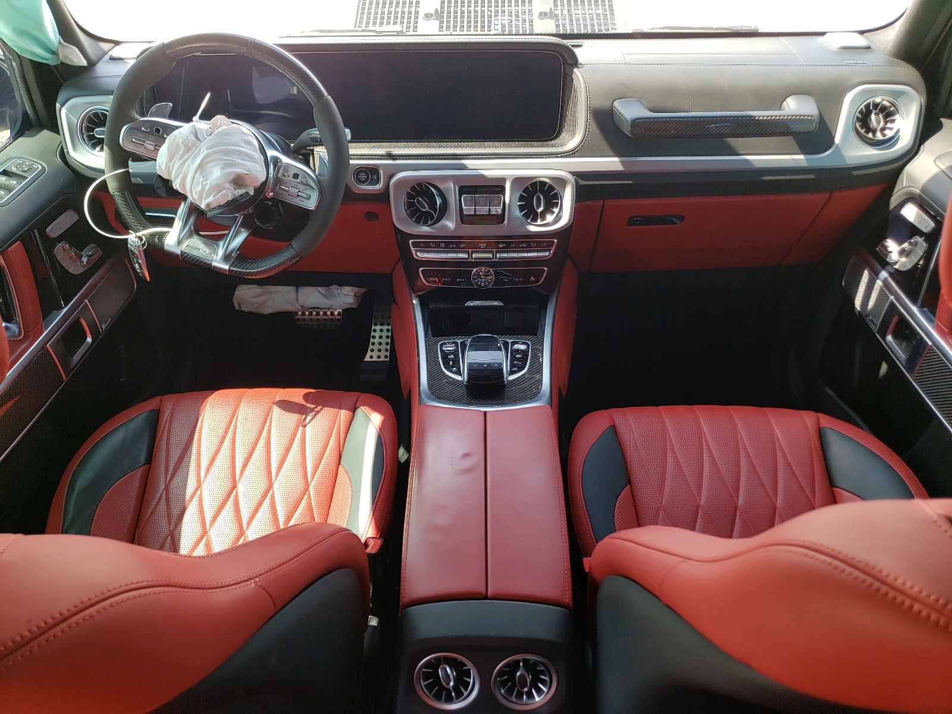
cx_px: 476
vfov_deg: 53.1
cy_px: 357
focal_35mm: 26
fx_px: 715
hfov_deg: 67.3
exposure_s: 1/204
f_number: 1.5
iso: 50
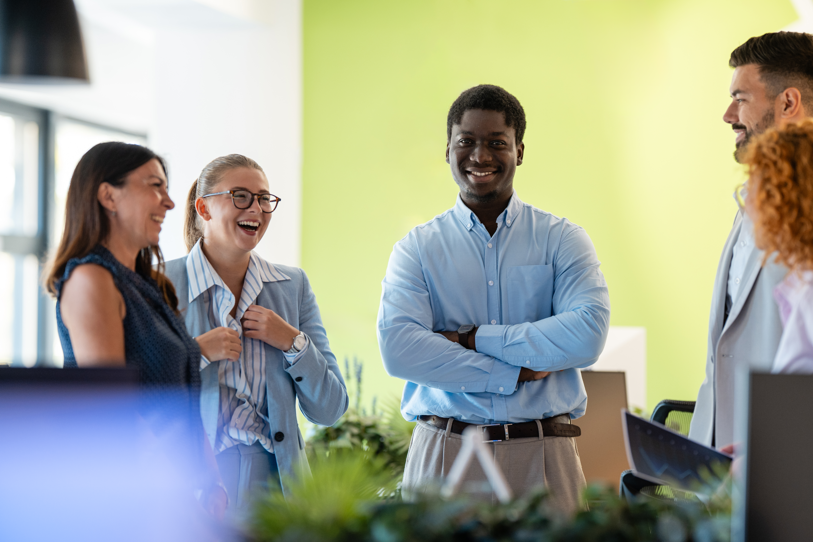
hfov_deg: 15.2
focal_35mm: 135
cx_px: 406
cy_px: 271
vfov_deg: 10.2
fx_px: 3049
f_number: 1.8
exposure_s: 1/200
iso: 500
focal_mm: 135
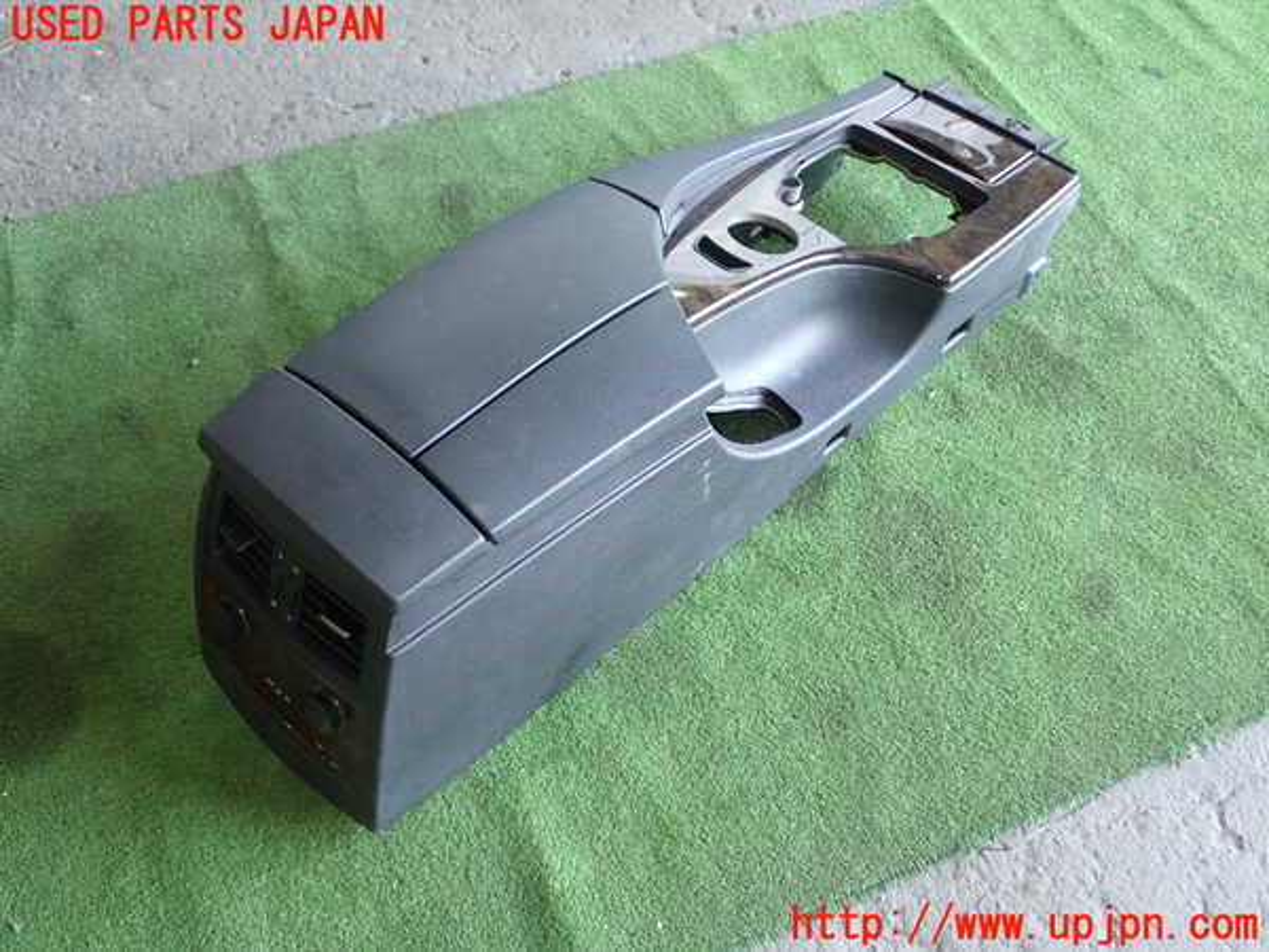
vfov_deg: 39.7
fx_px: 1320
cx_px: 634
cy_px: 476
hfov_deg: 51.4
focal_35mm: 36
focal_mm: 6.37
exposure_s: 1/40
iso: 200
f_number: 2.5
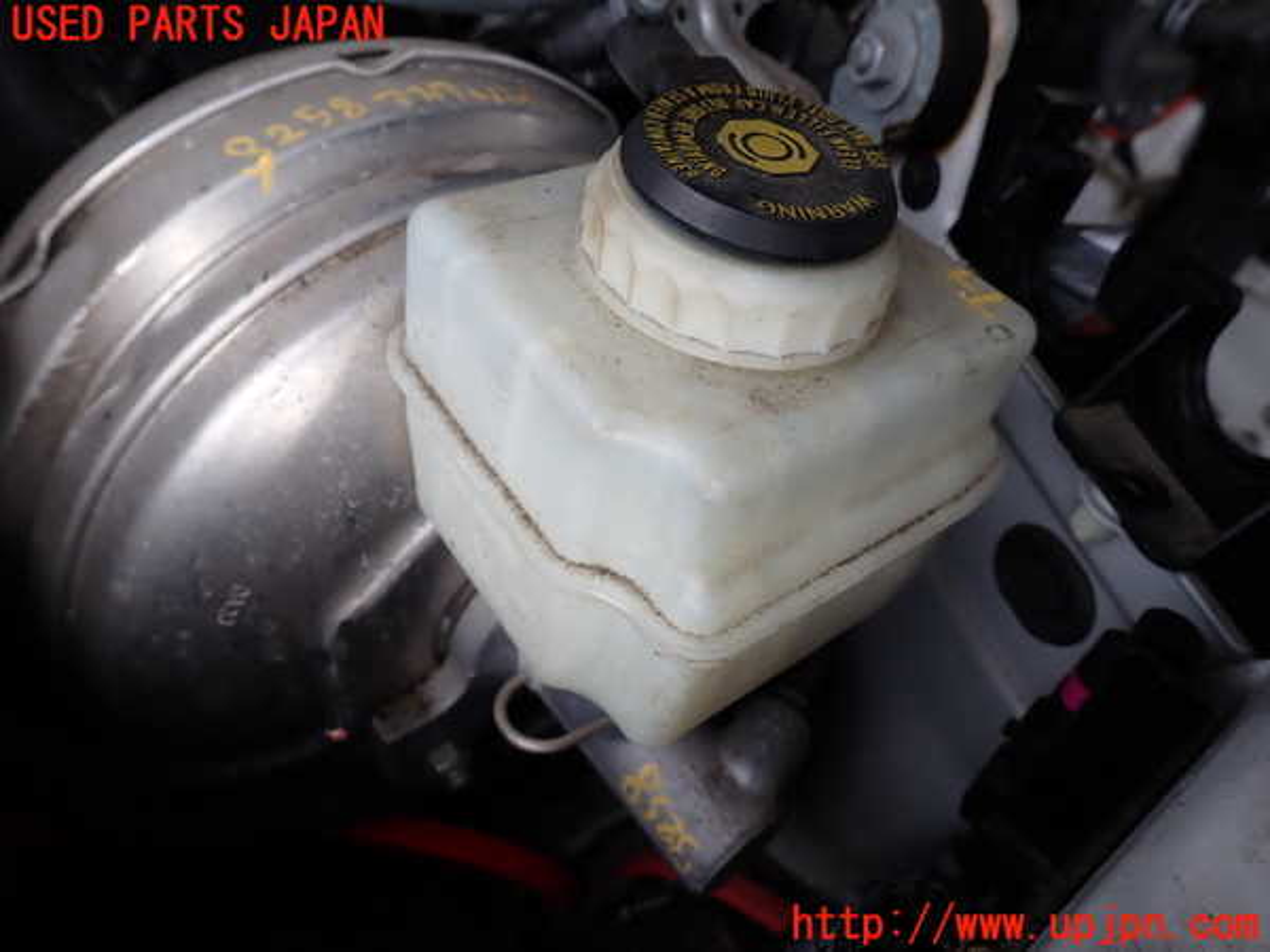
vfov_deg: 54.9
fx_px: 917
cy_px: 476
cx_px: 635
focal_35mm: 25
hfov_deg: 69.4
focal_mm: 4.5
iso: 100
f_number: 2.8
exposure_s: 1/200
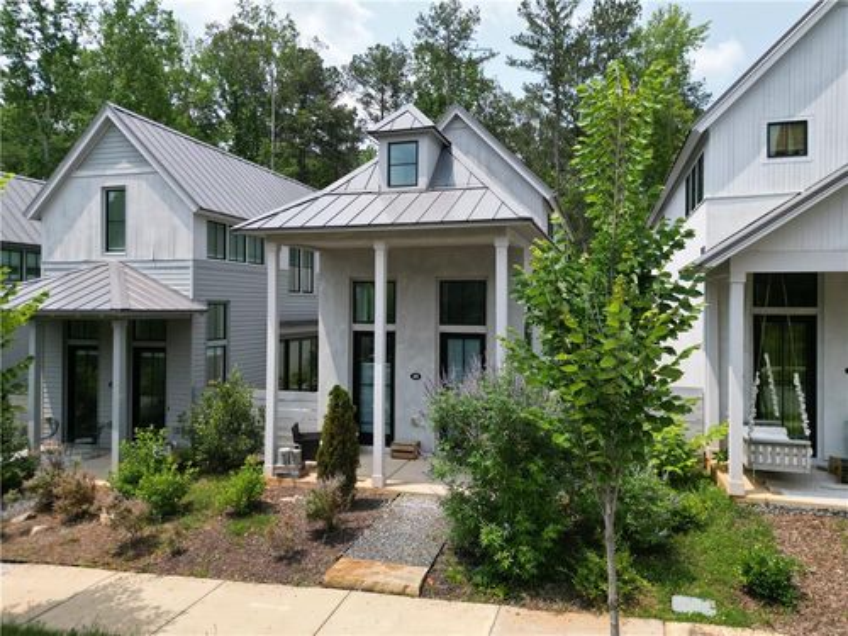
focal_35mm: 24
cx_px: 424
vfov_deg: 56.8
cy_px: 318
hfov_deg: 71.6
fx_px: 588
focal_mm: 6.72
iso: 150
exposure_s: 1/3000
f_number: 1.7
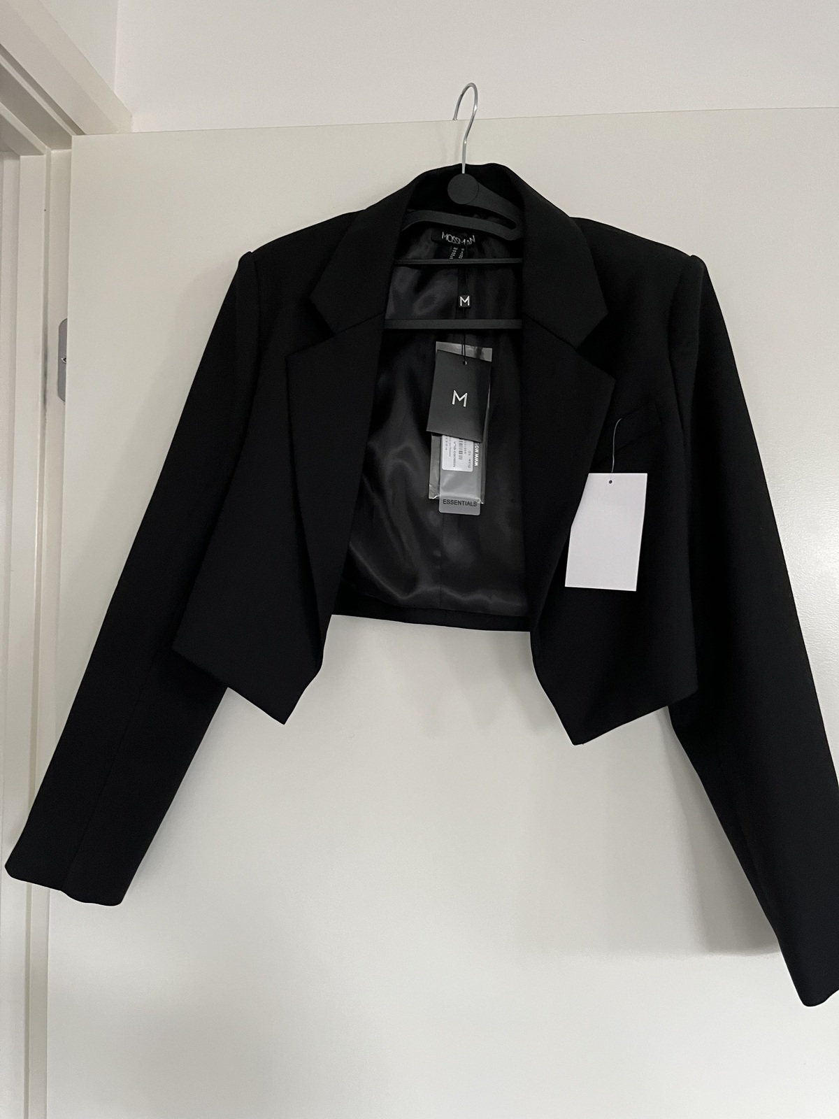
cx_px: 420
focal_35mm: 26
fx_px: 840
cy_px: 560
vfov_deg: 67.3
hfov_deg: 53.1
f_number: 1.6
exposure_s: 1/50
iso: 250
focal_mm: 5.1
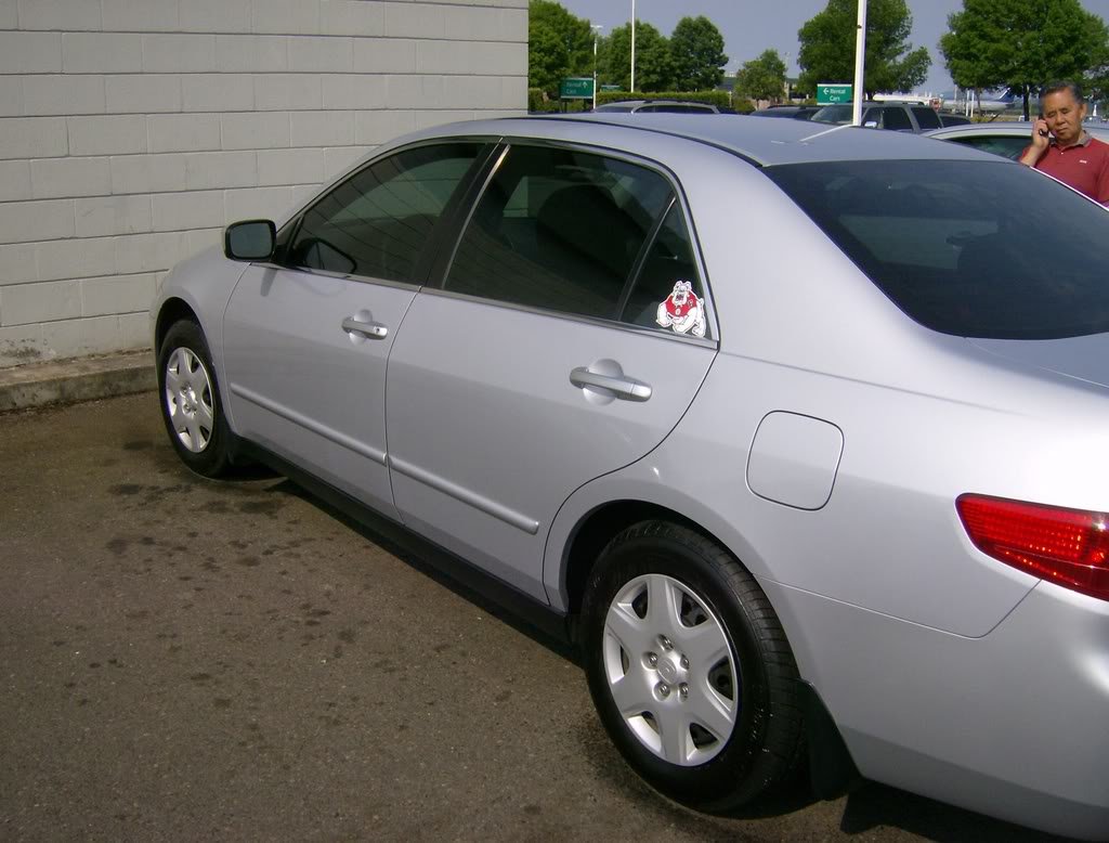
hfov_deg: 51.1
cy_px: 422
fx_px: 1159
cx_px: 554
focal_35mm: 36
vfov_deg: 40.0
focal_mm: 6
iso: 100
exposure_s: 1/1374
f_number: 4.7
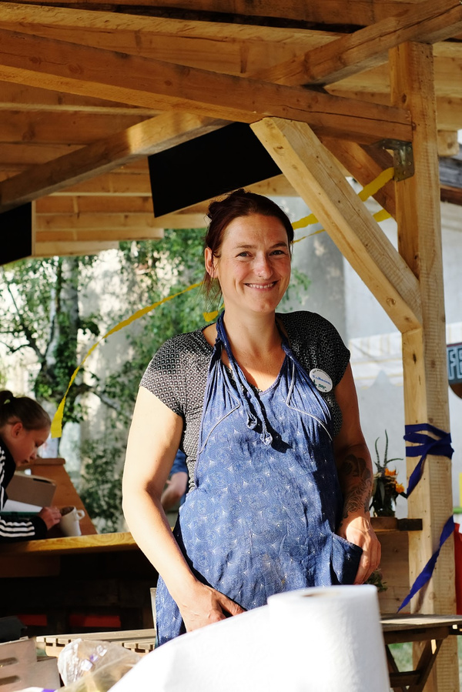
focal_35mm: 53
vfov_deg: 37.5
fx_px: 1019
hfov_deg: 25.5
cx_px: 231
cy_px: 346
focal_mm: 35
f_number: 4
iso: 400
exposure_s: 1/640
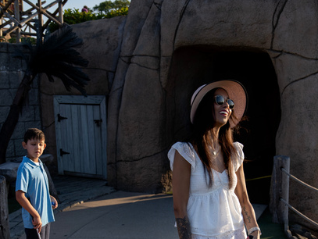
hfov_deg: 33.2
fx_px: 533
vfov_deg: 24.3
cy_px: 228
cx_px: 180
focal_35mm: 58
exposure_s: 1/250
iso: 50
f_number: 3.5
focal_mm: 24
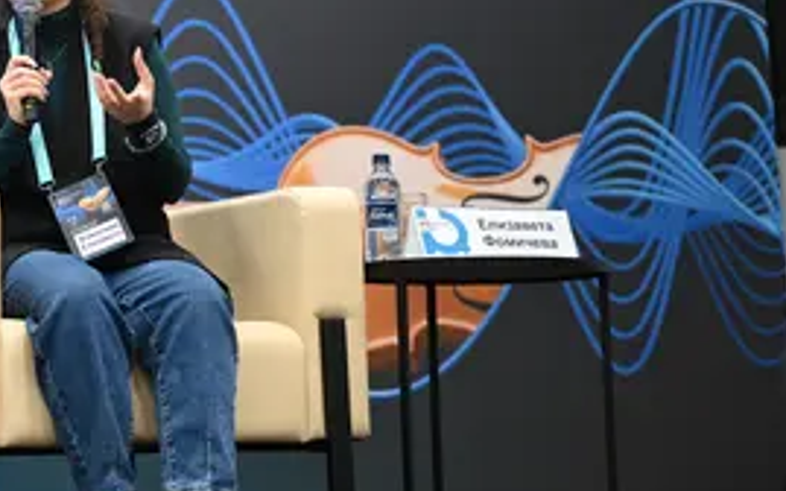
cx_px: -137
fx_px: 1992
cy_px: 118
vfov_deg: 14.0
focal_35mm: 93
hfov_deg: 20.9
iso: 320
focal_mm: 35
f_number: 1.2
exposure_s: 1/250
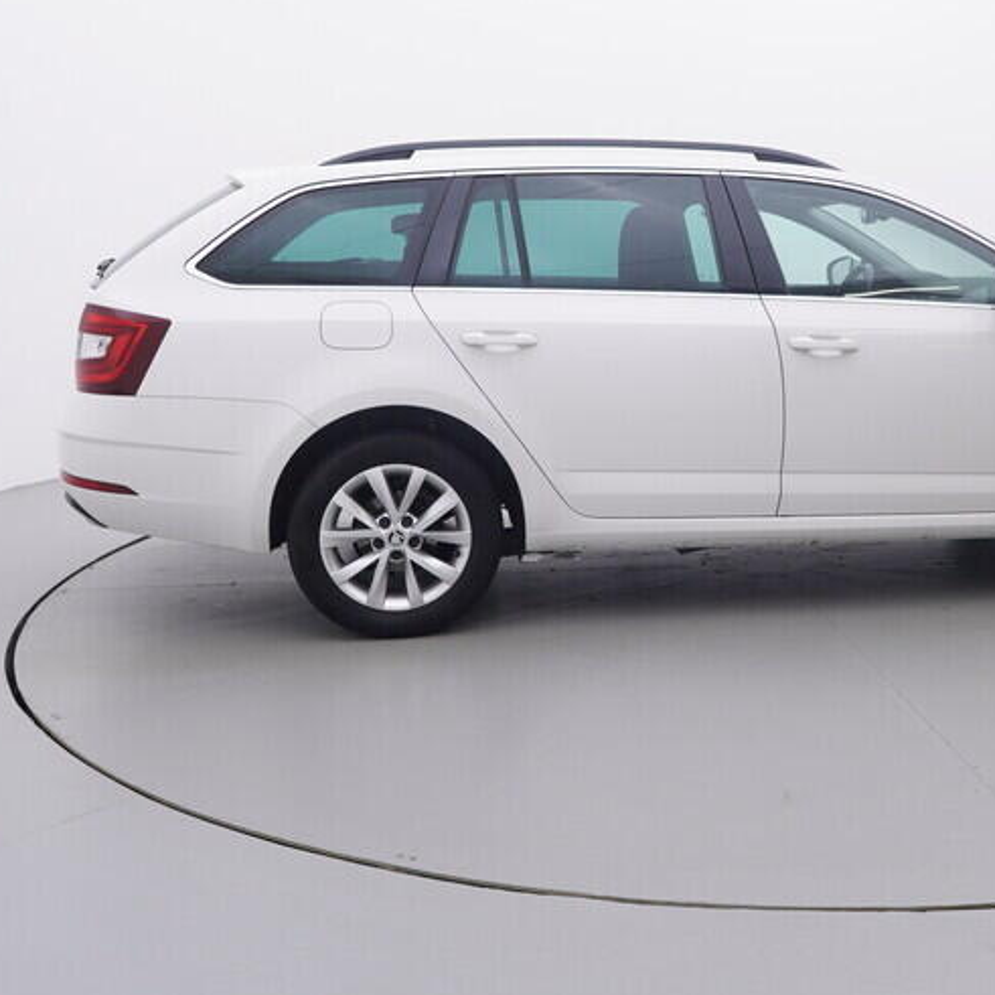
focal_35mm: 40
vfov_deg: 41.7
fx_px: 1297
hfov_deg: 41.3
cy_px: 389
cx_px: 683
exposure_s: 1/80
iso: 200
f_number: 5
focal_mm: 15
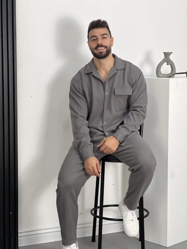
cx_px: 94
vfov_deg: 25.3
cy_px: 124
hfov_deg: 19.1
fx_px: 555
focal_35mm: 77
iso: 100
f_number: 2.8
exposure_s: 1/121
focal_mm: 9
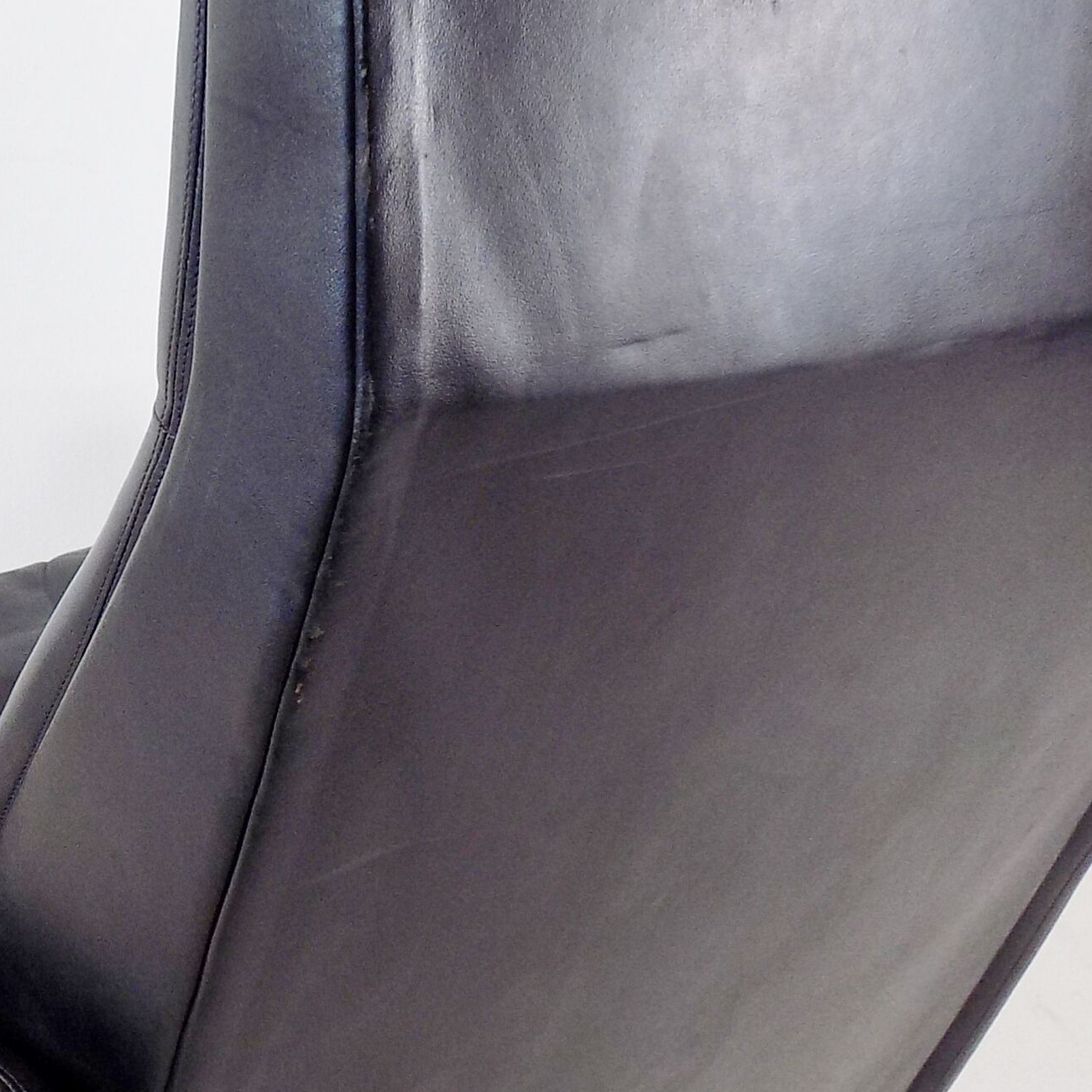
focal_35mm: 57
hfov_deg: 28.3
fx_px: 2034
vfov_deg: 30.0
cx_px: 9
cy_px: 630
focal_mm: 4
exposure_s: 1/30
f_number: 3.1
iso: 140
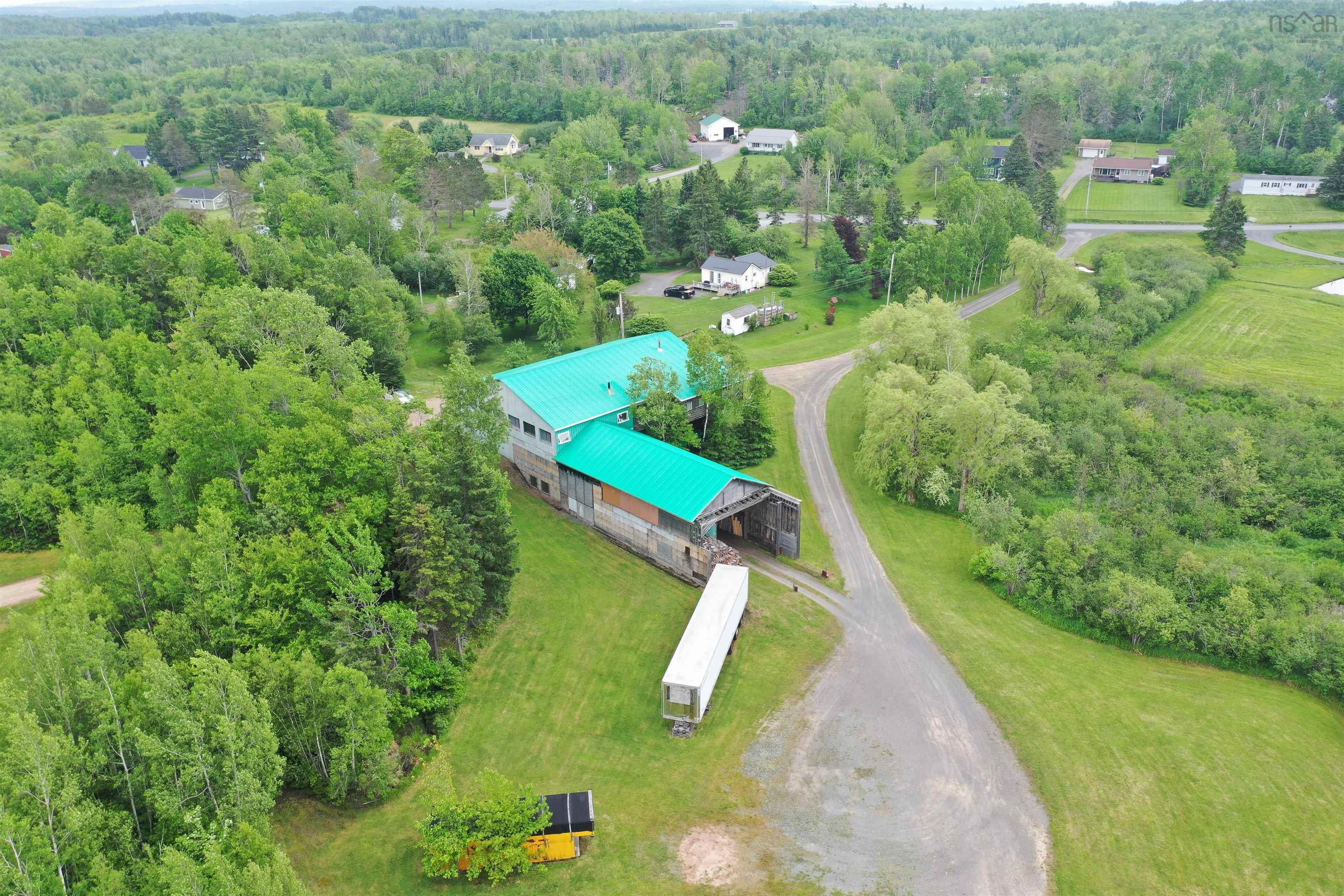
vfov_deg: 46.4
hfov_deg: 65.5
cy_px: 448
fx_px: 1045
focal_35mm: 28
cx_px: 672
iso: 100
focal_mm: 10.26
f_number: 4.5
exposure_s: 1/120
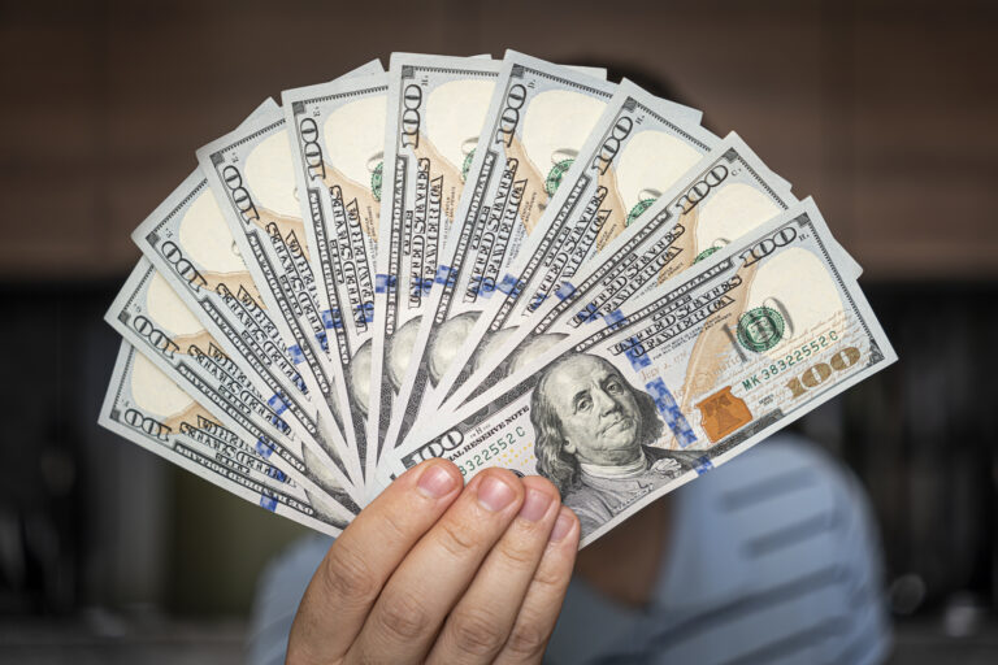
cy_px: 332
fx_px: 2079
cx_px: 499
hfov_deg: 27.0
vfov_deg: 18.2
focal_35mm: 75
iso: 100
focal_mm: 50
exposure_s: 1/15
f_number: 2.8
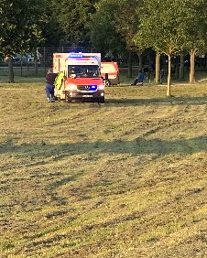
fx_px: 1507
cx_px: 98
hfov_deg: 7.9
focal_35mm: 197
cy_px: 39
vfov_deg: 9.8
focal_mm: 6.6
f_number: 2.8
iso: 20
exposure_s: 1/171
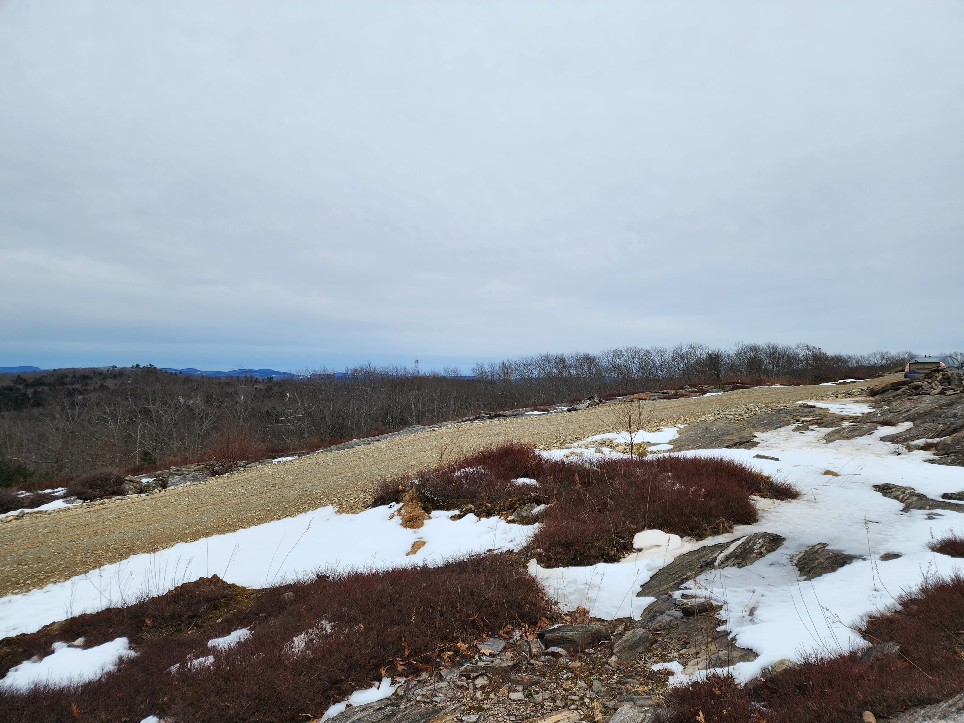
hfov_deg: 73.9
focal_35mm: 23
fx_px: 641
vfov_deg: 58.9
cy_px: 362
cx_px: 482
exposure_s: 1/428
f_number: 1.8
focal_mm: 6.4
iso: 12
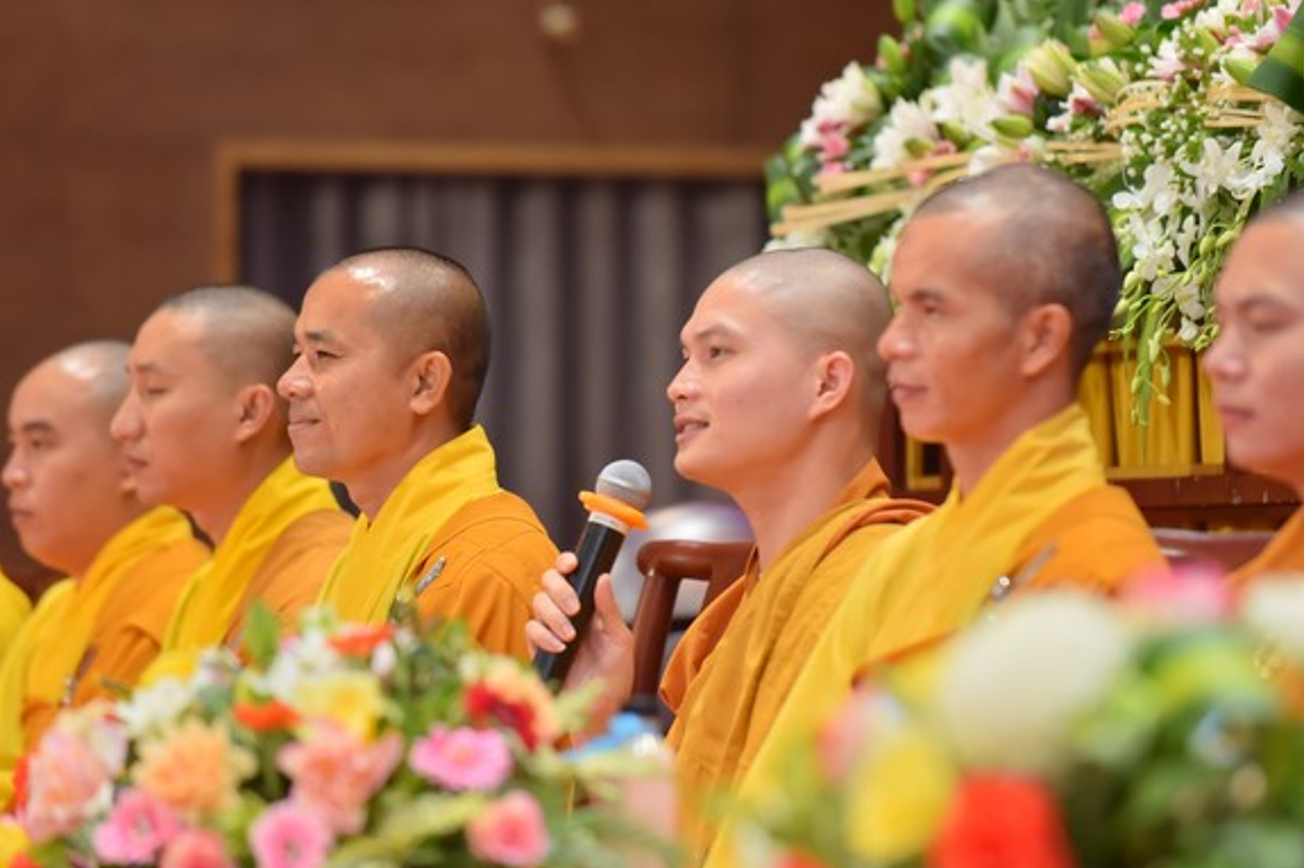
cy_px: 450
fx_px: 8183
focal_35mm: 226
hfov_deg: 9.1
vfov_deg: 6.1
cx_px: 701
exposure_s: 1/200
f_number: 4
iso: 1250
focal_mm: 200
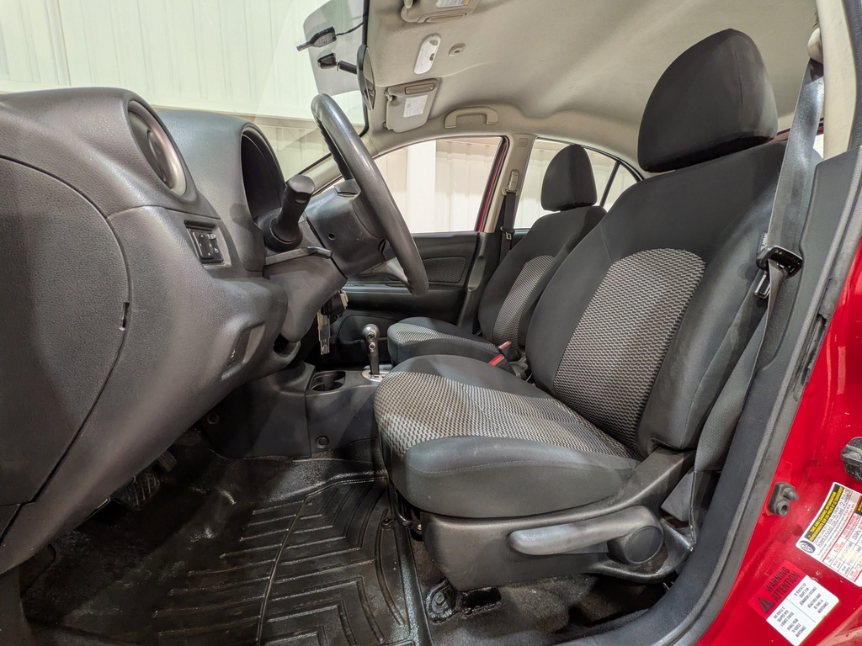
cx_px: 431
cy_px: 323
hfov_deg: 102.1
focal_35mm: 14
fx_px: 349
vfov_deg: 85.7
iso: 61
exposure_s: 1/25
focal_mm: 1.83
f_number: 2.2
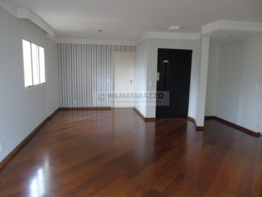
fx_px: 189
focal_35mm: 25
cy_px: 98
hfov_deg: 69.4
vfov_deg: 54.9
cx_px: 131
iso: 100
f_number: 3.4
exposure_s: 1/30
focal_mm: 4.4
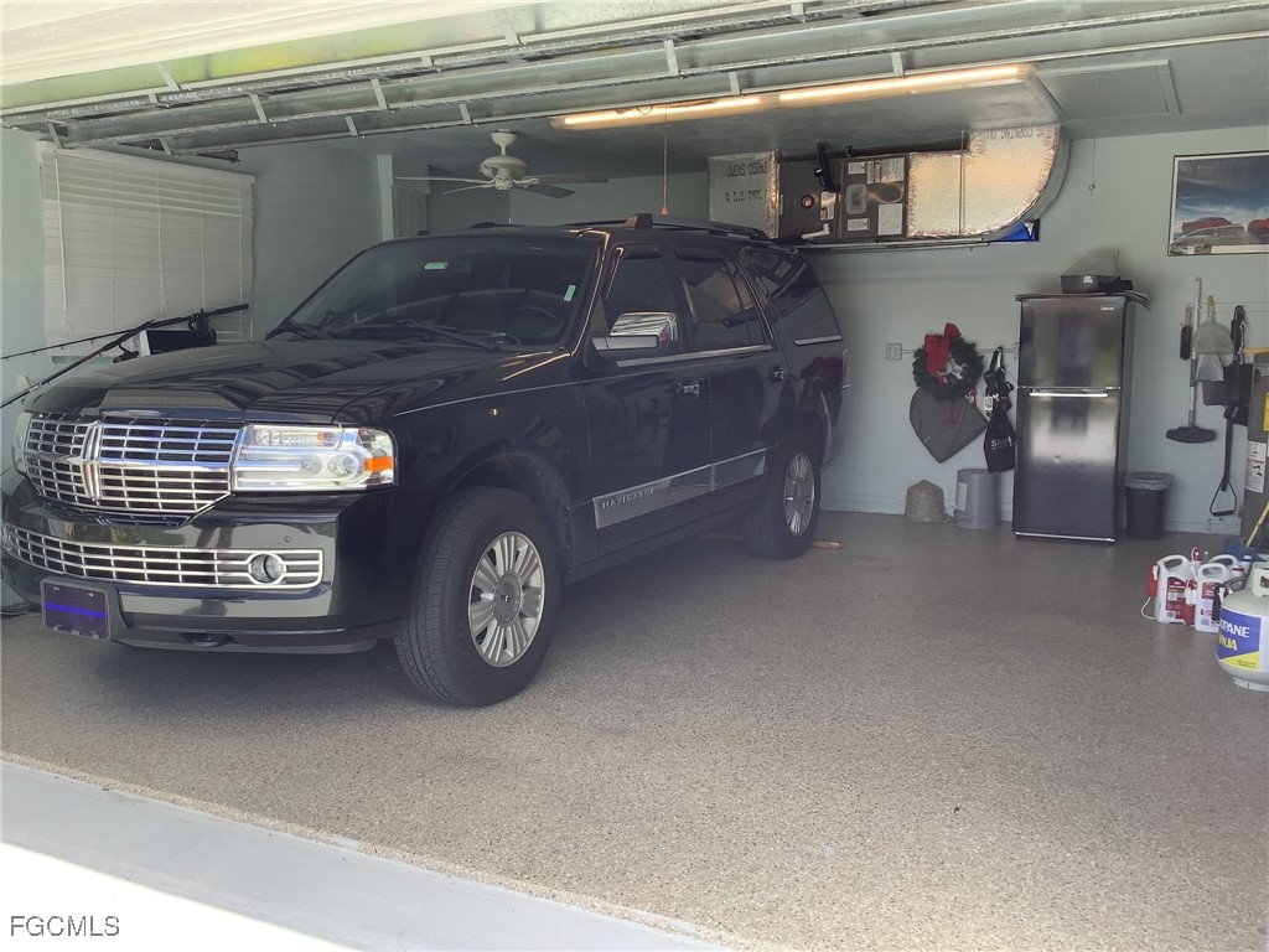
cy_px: 476
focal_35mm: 31
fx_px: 1136
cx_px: 634
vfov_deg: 45.4
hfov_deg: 58.4
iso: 25
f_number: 2.4
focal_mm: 3.3
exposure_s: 1/208
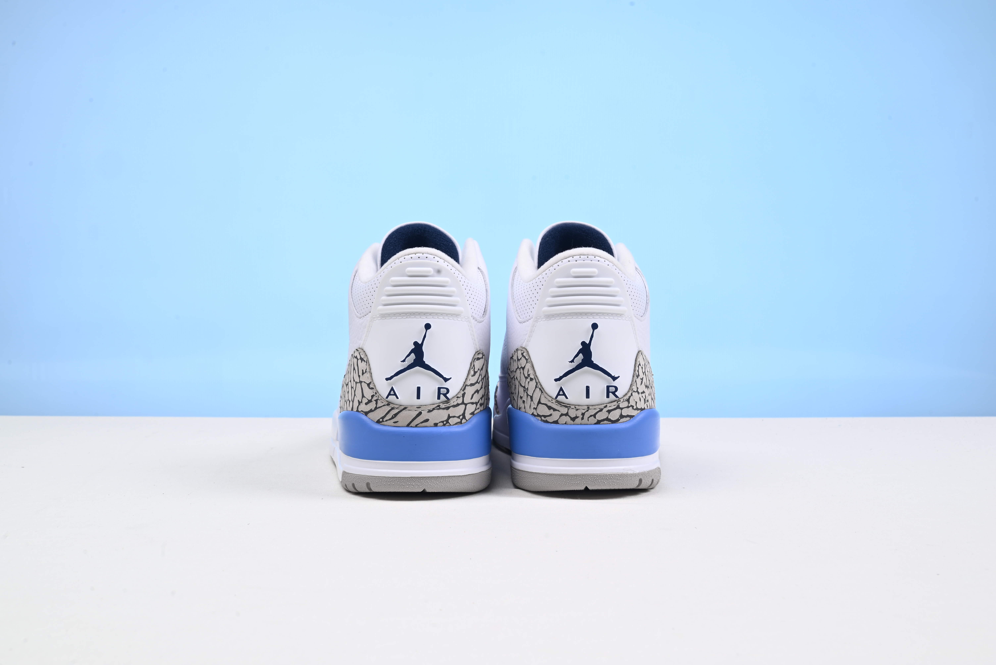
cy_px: 332
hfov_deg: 48.4
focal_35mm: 40
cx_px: 498
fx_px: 1107
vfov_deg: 33.4
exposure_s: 1/2.5
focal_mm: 40
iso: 100
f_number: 16
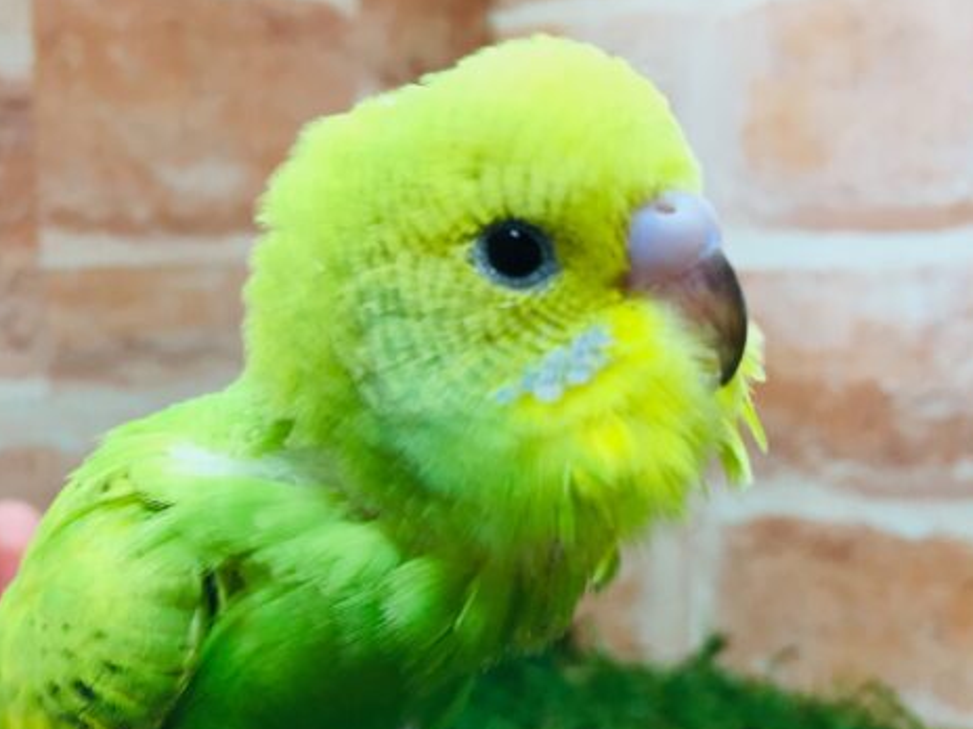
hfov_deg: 46.7
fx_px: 1124
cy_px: 425
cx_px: 430
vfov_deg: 35.9
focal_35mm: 40
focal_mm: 4.15
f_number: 2.2
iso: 80
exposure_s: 1/30
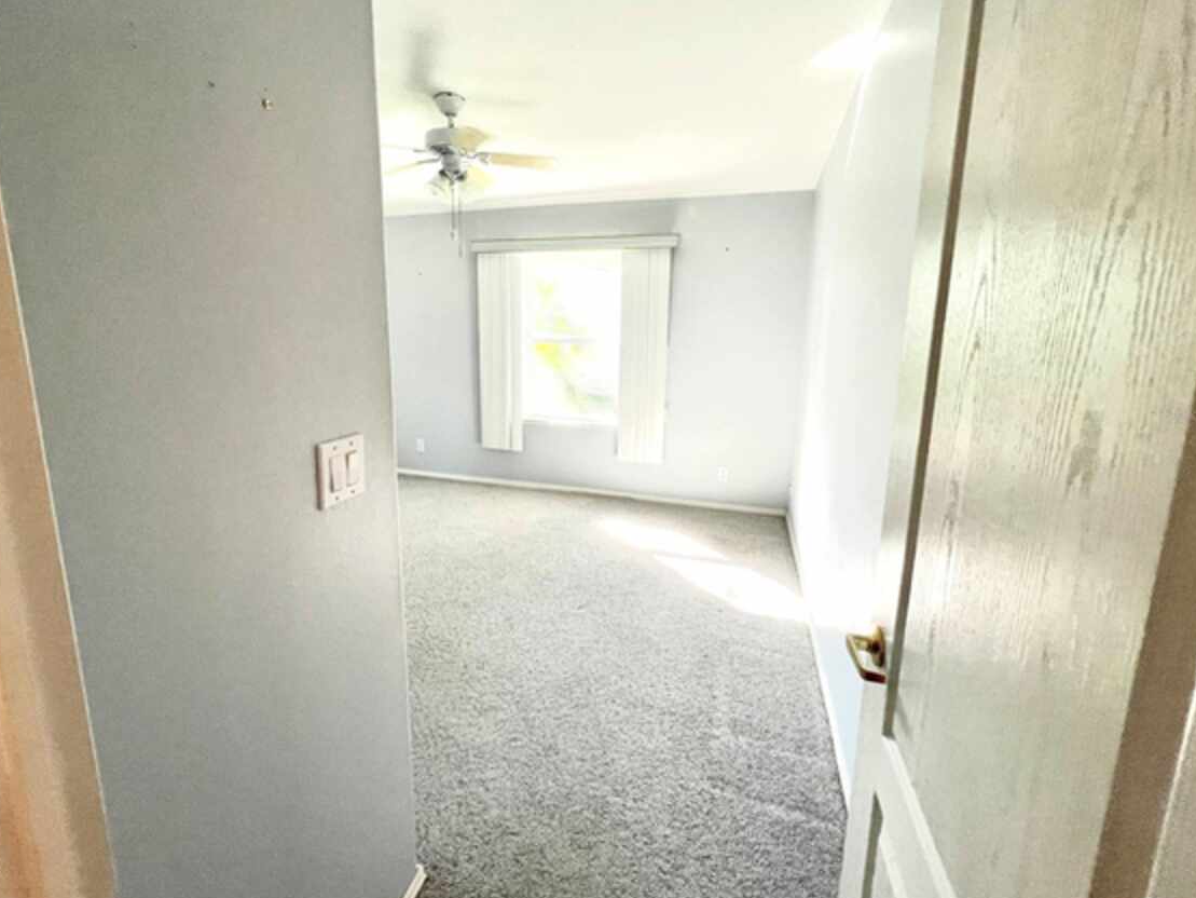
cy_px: 413
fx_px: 518
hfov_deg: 98.0
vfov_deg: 81.6
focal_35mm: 15
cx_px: 553
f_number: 1.8
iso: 160
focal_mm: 1.57
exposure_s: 1/120
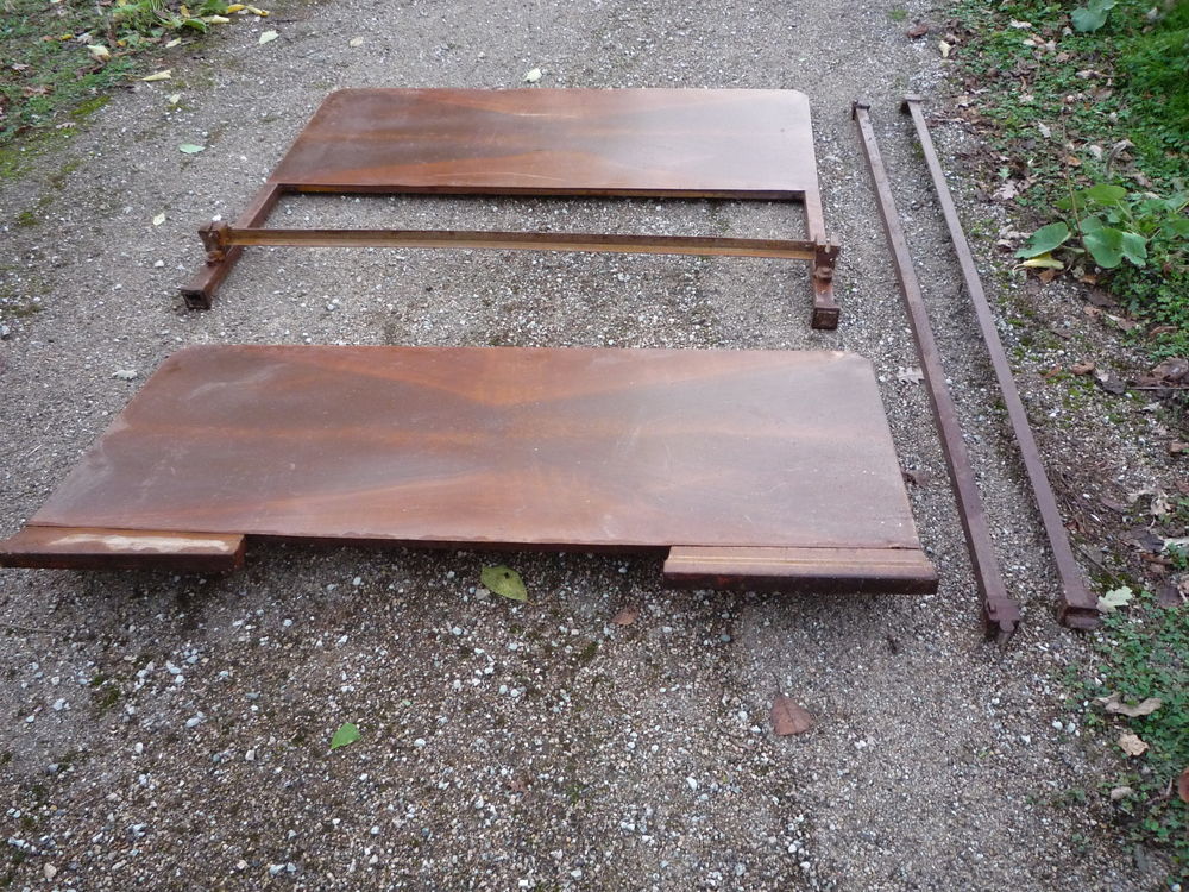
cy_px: 446
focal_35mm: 30
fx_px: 1030
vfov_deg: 46.8
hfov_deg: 60.0
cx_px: 594
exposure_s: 1/30
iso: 320
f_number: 3.3
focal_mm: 5.2
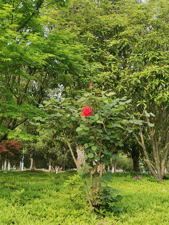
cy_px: 112
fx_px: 384
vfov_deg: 32.7
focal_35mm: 59
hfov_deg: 24.8
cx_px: 84
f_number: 1.8
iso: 50
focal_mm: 4.75
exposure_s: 1/556
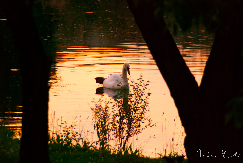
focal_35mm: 300
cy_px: 82
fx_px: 2028
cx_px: 122
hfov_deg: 6.9
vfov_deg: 4.6
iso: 400
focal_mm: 200
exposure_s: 1/125
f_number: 6.3
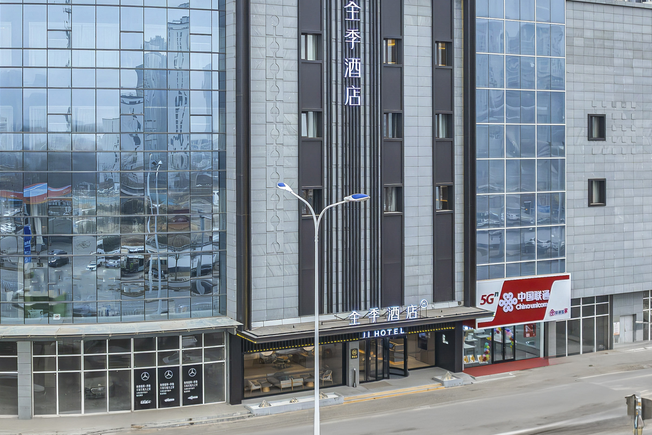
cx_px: 294
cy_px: 158
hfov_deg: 39.6
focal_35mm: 50
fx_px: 905
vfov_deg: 26.9
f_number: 2.8
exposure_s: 1/15
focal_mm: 8.38
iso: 370
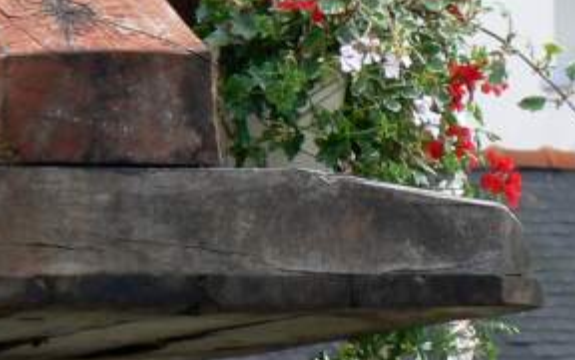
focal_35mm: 703
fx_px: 11016
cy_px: 337
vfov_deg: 1.9
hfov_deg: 3.0
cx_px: 14
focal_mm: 35.4
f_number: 5.6
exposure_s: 1/125
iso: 80
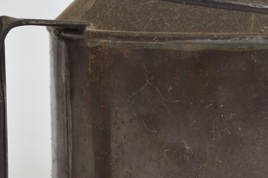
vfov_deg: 12.4
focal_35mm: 110
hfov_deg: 18.6
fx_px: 818
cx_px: 137
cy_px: 119
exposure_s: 1/80
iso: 100
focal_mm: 38
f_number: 9
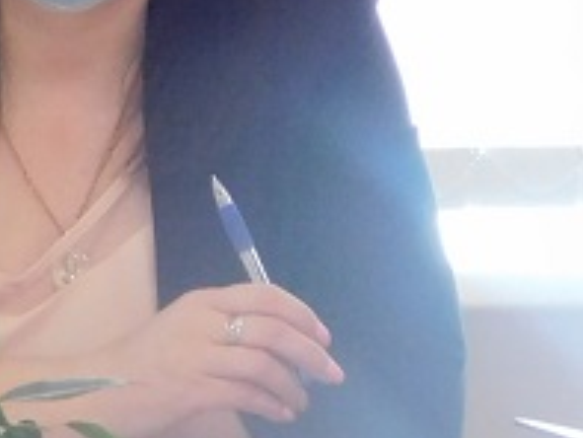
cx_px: -474
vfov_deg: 2.2
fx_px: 11207
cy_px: 268
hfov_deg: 3.0
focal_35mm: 665
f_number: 5
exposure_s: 1/30
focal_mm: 23.7
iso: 560
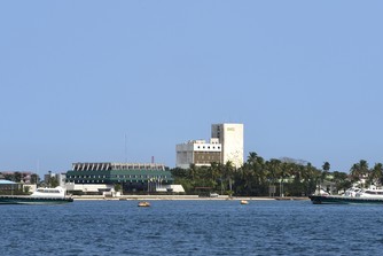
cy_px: 133
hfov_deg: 13.6
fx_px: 1607
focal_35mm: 151
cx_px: 196
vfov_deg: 9.1
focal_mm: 120
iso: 400
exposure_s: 1/1600
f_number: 8
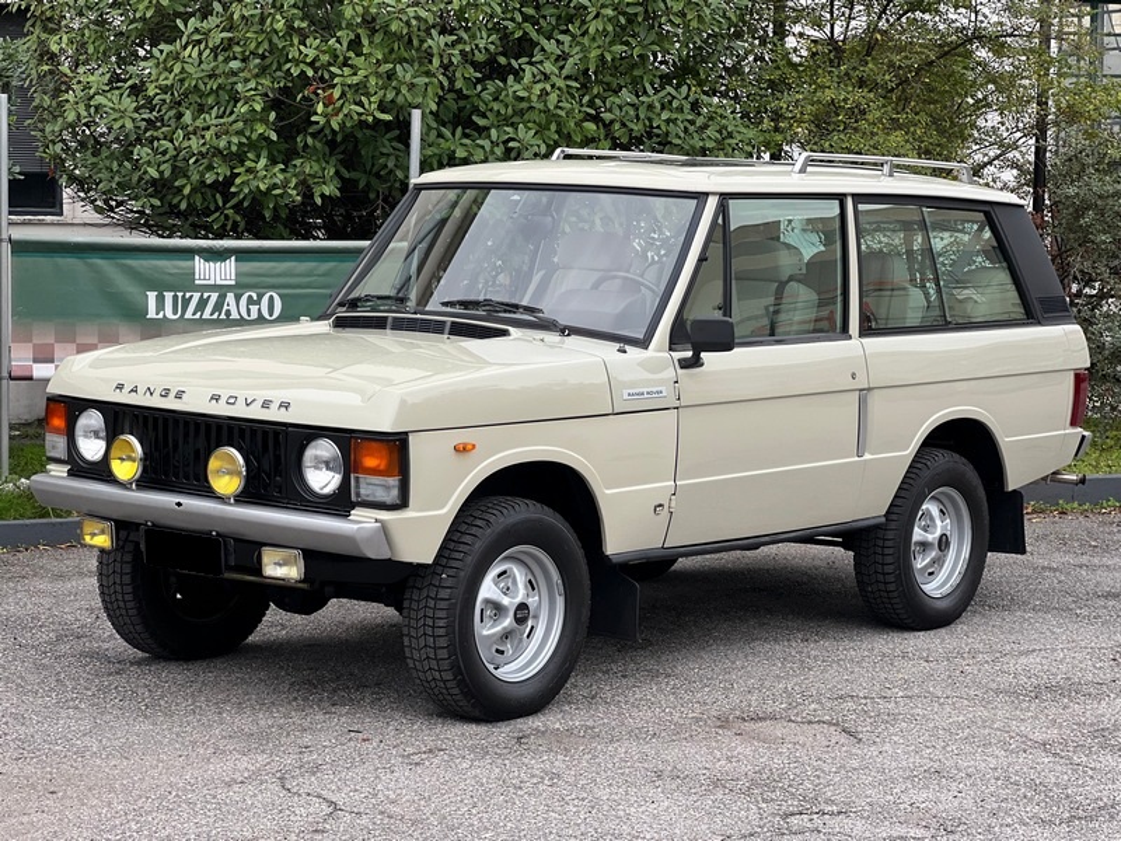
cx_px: 560
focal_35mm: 77
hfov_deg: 25.3
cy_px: 420
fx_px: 2494
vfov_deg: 19.1
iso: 64
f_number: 2.8
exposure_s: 1/121
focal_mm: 9
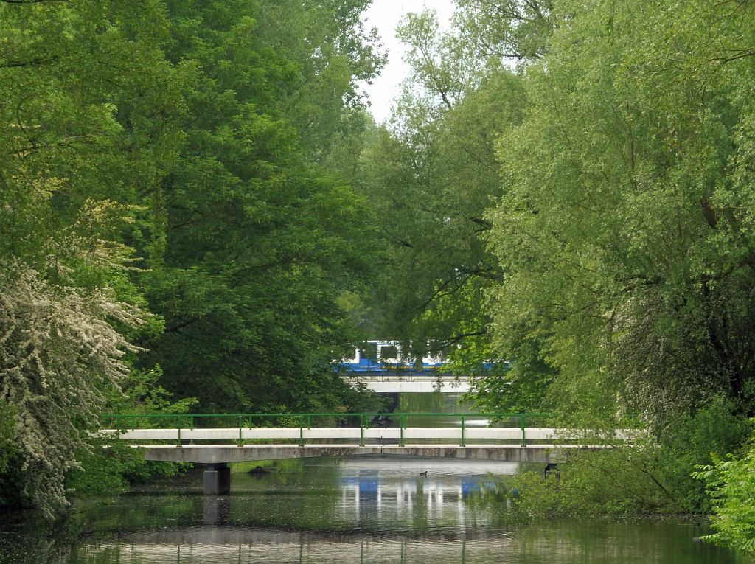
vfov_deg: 9.6
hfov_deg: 12.8
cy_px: 282
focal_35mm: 154
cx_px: 378
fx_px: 3354
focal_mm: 27.6
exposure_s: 1/100
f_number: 6.3
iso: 100
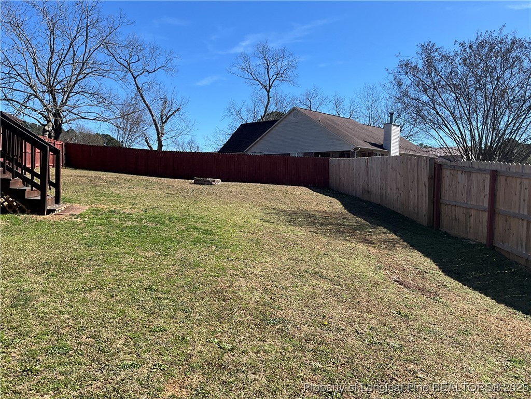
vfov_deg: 48.2
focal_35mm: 29
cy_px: 200
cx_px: 266
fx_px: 445
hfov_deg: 61.7
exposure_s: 1/1311
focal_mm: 3
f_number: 1.8
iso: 25
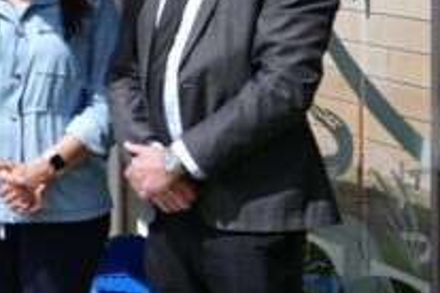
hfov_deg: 14.5
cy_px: -115
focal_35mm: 116
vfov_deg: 11.4
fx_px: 1418
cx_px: -446
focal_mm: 25
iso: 50
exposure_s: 1/250
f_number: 5.6
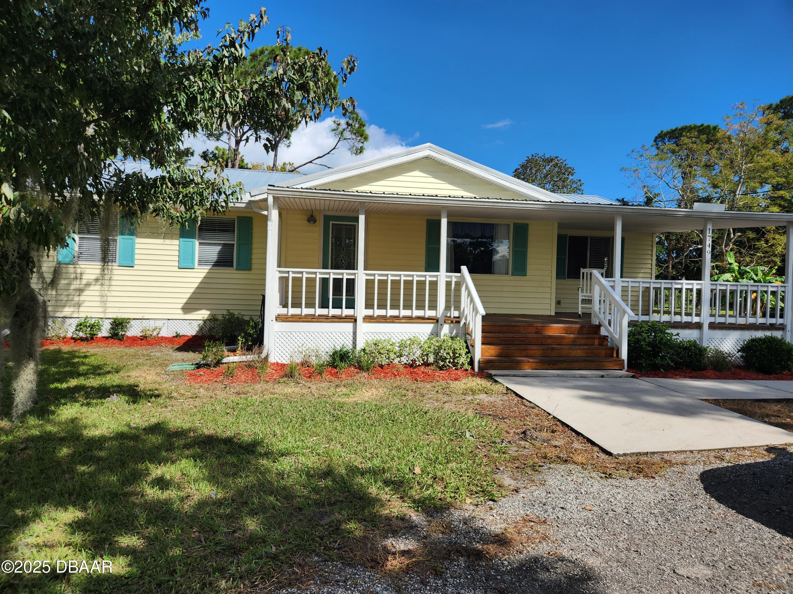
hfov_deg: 73.9
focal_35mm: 23
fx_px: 527
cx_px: 396
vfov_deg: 58.9
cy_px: 297
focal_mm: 5.4
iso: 20
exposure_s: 1/1844
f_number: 1.8
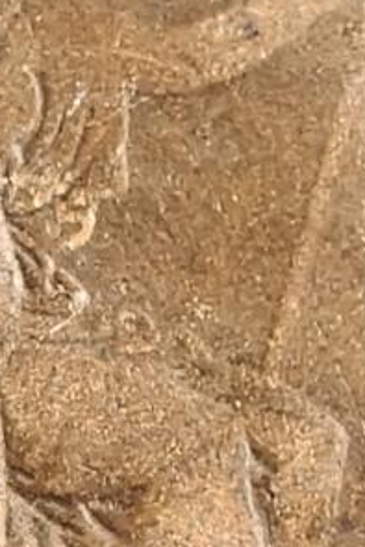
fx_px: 2218
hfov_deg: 9.4
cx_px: 11
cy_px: 732
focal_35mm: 146
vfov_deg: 13.5
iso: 320
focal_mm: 2.32
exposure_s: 1/50
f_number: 2
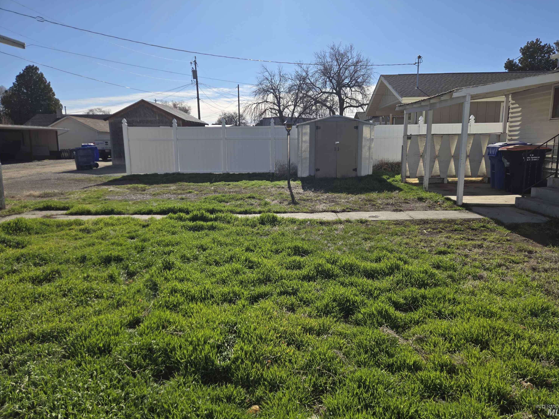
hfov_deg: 71.6
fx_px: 388
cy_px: 208
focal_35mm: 24
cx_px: 288
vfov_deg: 56.8
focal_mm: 5.4
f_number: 1.8
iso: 25
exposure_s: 1/2913
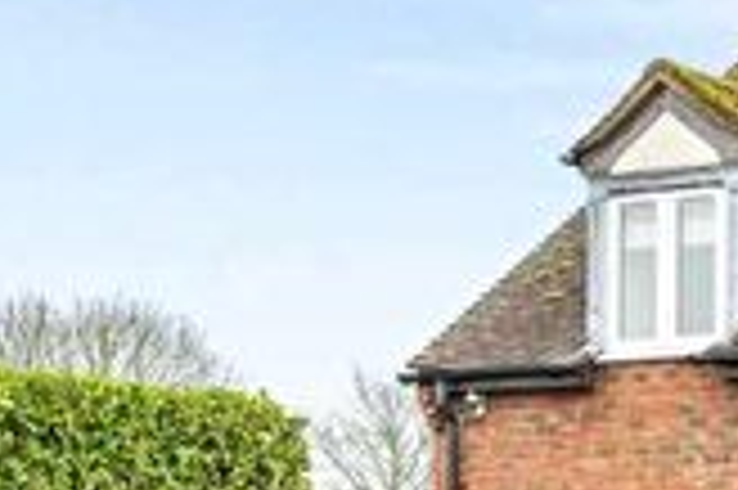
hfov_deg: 12.9
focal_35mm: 149
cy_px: 494
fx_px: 3051
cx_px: 1170
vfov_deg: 9.1
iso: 2000
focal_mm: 35
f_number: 8
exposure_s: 1/125
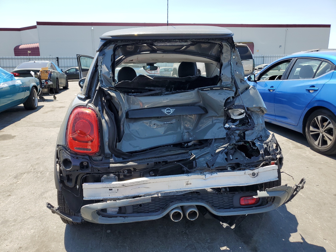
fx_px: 252
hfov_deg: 67.3
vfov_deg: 53.1
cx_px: 168
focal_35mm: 26
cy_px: 126
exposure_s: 1/1667
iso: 50
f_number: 1.5
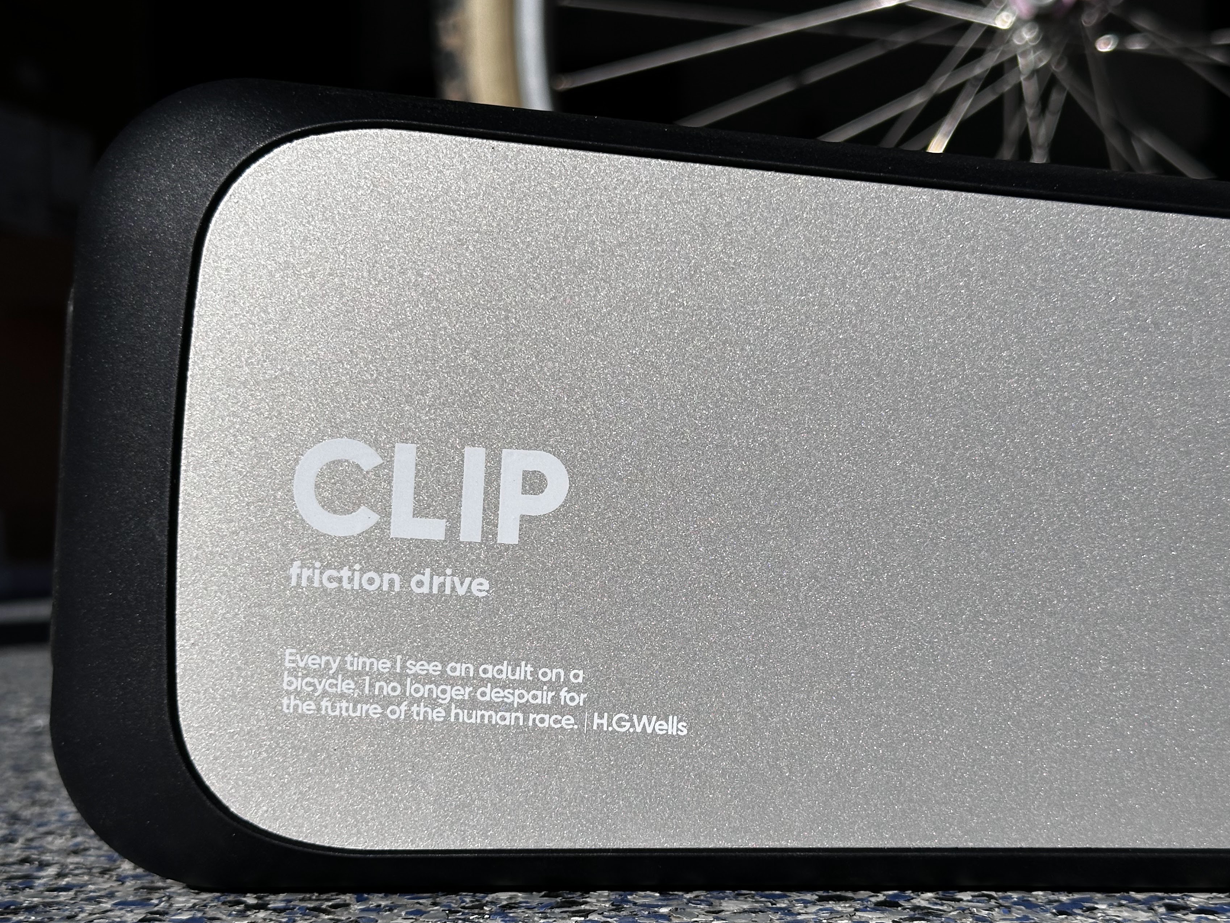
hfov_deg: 33.7
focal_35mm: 57
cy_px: 521
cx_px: 678
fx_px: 2026
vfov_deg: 25.6
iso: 64
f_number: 1.78
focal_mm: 6.86
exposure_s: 1/12048
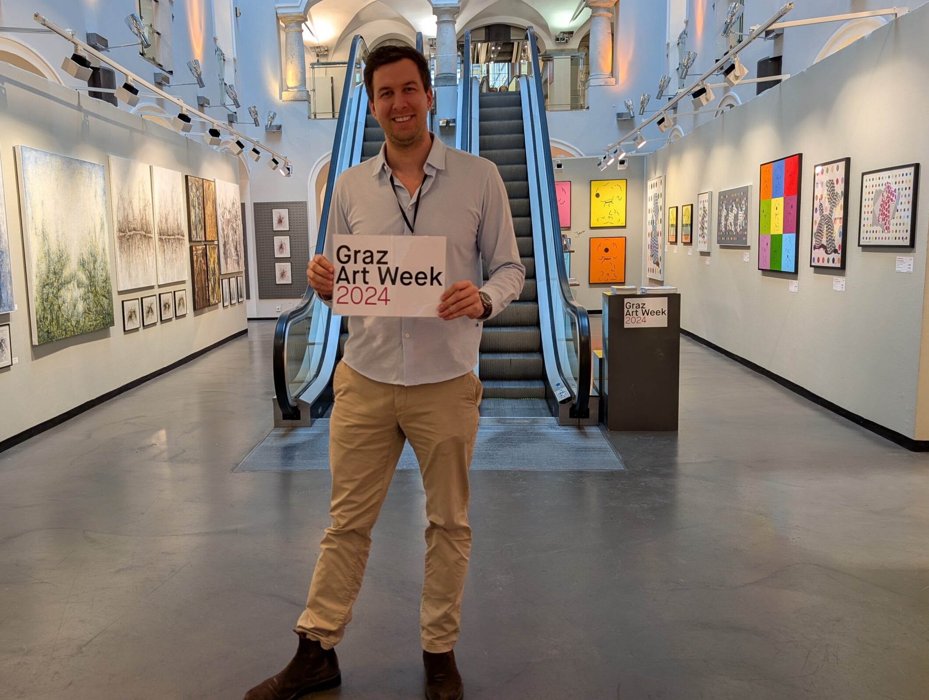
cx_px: 389
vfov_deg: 48.3
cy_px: 355
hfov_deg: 61.2
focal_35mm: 29
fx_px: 779
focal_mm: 6.9
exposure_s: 1/33.3
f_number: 1.68
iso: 21
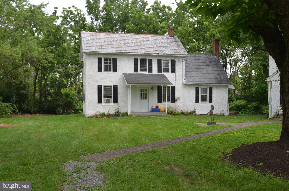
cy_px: 96
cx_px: 144
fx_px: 288
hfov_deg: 53.2
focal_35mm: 36
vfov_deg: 36.7
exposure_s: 1/200
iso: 200
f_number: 7.1
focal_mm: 24
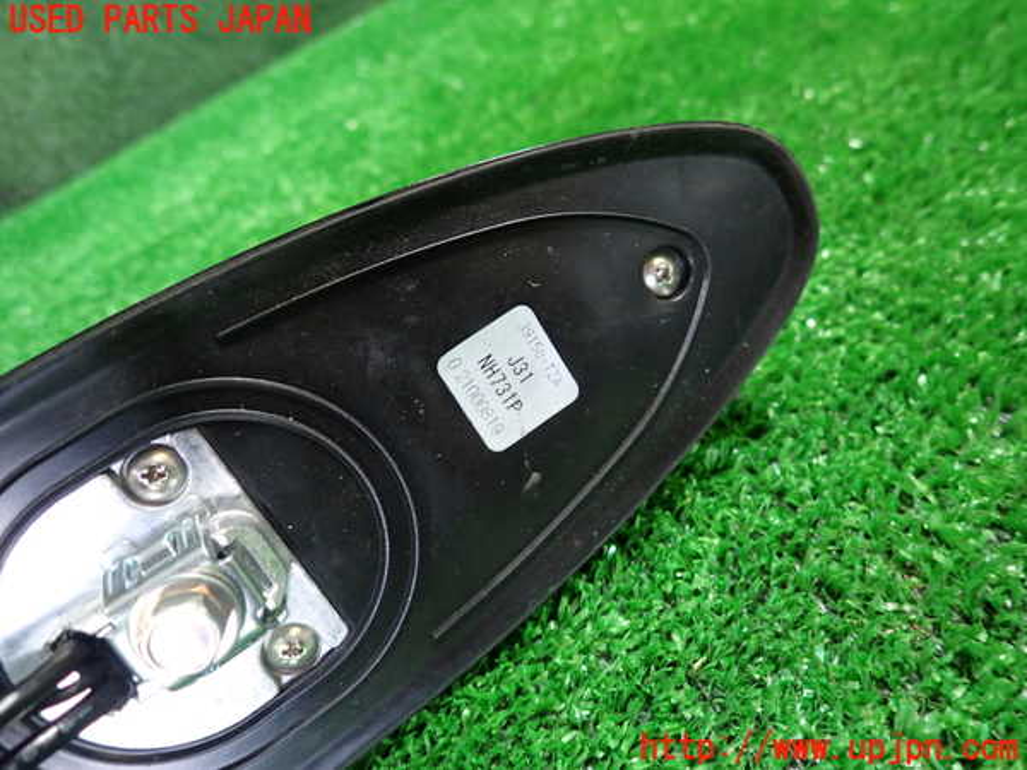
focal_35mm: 25
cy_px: 385
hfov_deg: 69.4
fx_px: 742
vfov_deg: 54.9
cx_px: 514
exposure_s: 1/30
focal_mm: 4.5
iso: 320
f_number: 2
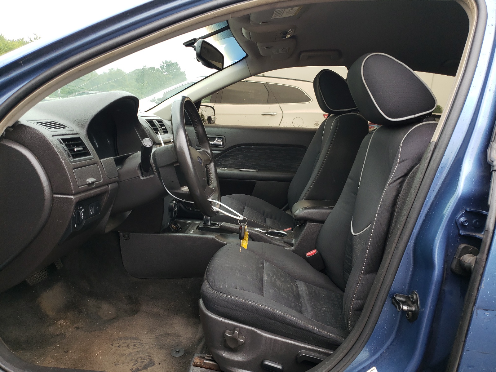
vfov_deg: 53.1
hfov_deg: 67.3
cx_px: 248
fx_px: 373
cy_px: 186
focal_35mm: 26
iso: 50
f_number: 1.5
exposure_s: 1/118
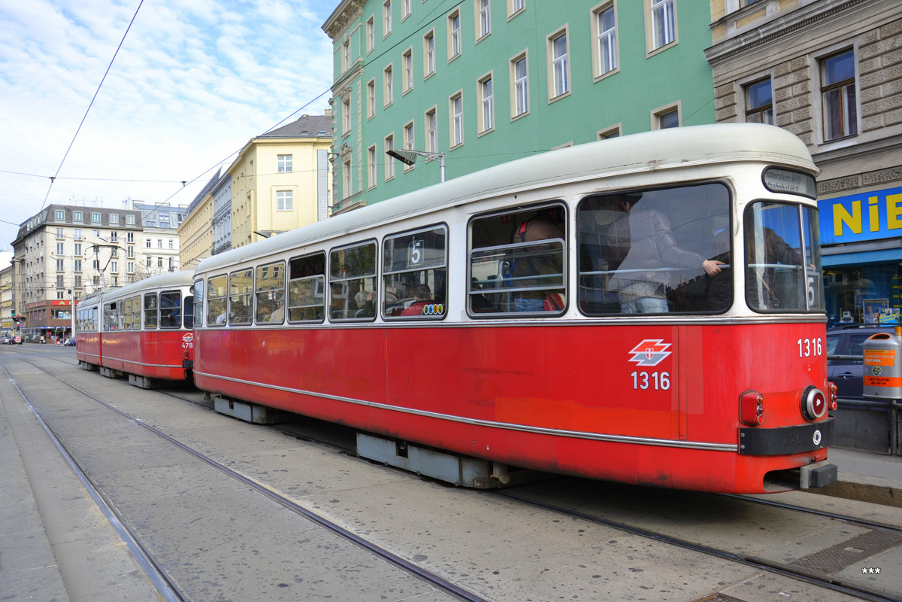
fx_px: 676
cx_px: 451
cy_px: 301
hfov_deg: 67.4
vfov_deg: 47.9
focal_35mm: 27
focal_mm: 18
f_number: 6.3
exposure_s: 1/160
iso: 100
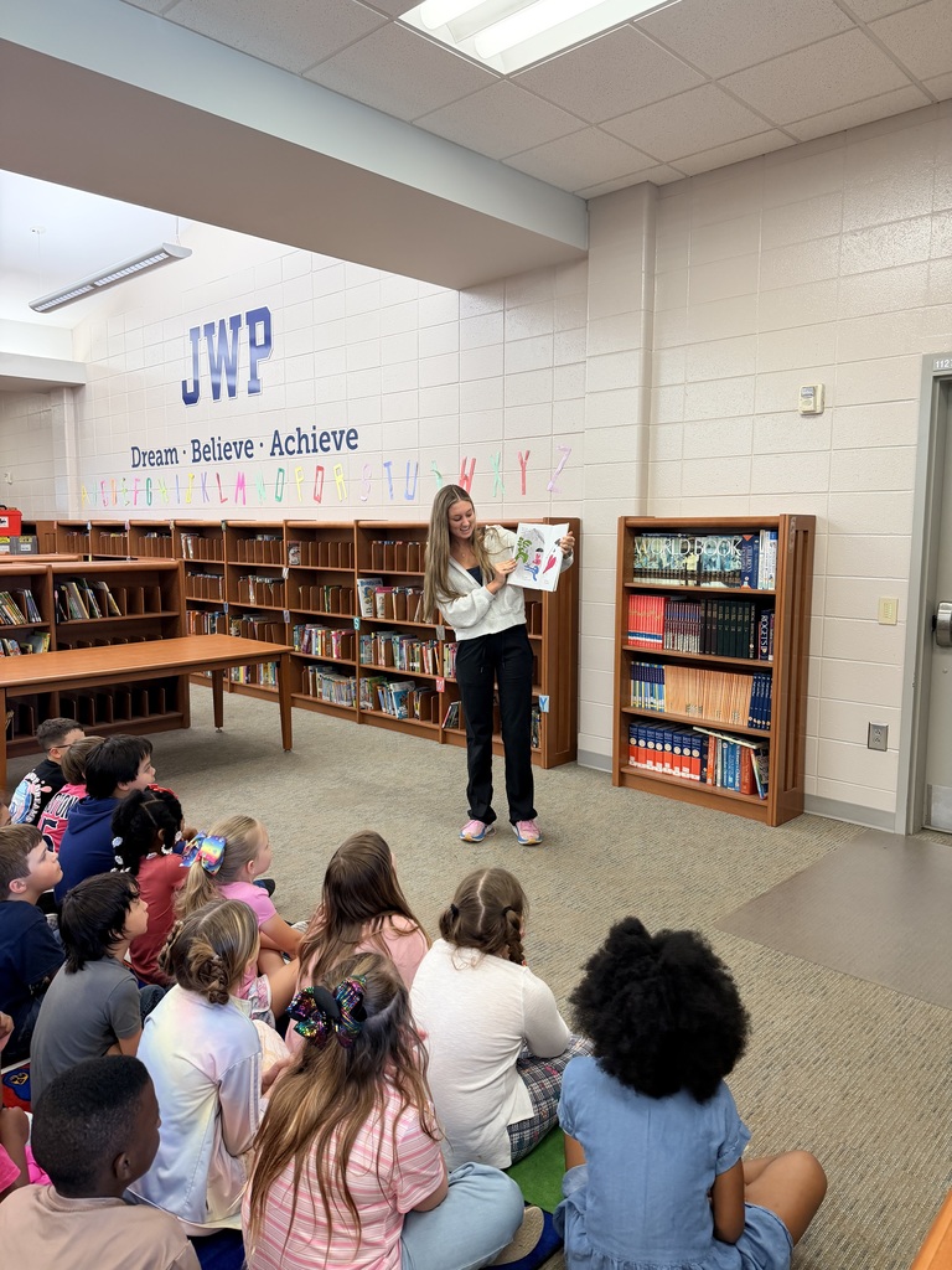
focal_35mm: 24
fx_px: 880
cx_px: 476
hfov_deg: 56.8
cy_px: 635
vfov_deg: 71.6
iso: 160
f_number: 1.78
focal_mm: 6.76
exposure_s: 1/60
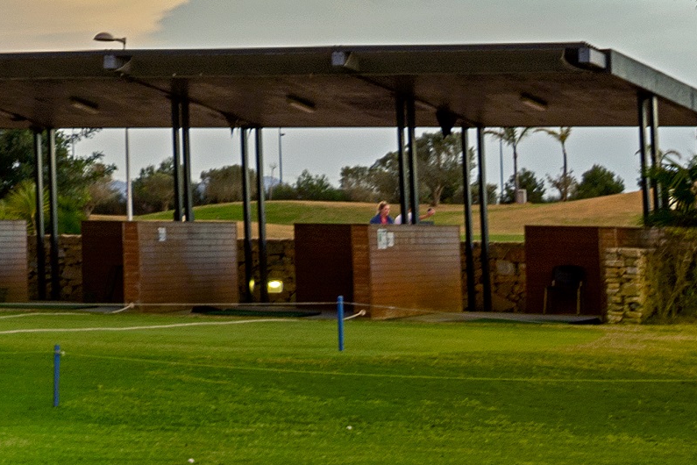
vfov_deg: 7.9
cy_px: -255
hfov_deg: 11.0
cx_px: -721
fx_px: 3291
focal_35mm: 170
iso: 100
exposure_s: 1/8
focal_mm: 31
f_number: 9
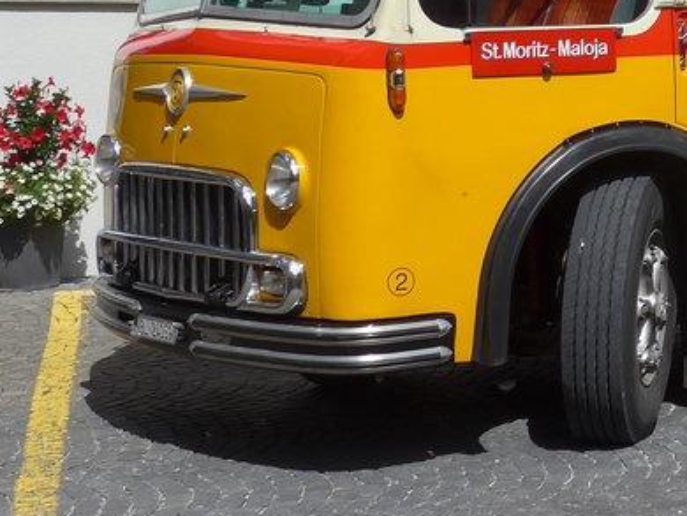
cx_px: 958
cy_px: -90
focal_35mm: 126
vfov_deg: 11.6
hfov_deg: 14.8
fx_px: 2502
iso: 80
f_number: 3.5
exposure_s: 1/2000
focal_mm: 8.4
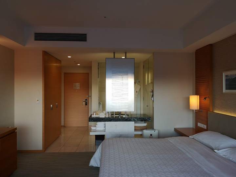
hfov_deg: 65.3
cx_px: 118
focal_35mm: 27
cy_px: 88
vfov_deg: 51.4
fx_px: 184
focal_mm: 3.95
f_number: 1.8
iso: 100
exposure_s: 1/120
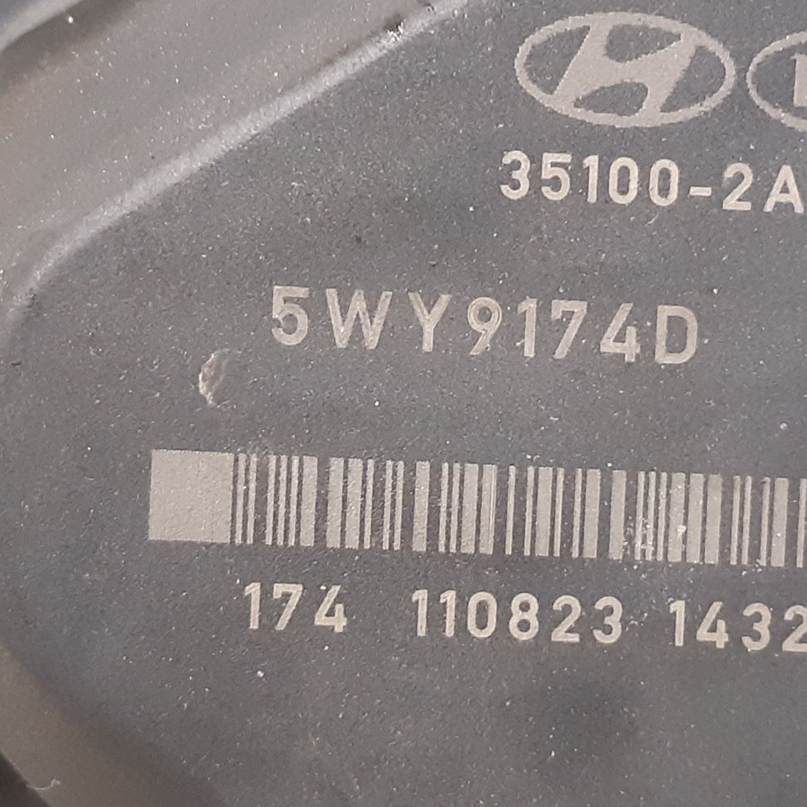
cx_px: 569
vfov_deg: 35.4
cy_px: 410
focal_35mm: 48
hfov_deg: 34.8
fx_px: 1266
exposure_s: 1/25
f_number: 1.7
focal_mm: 3.93
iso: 320
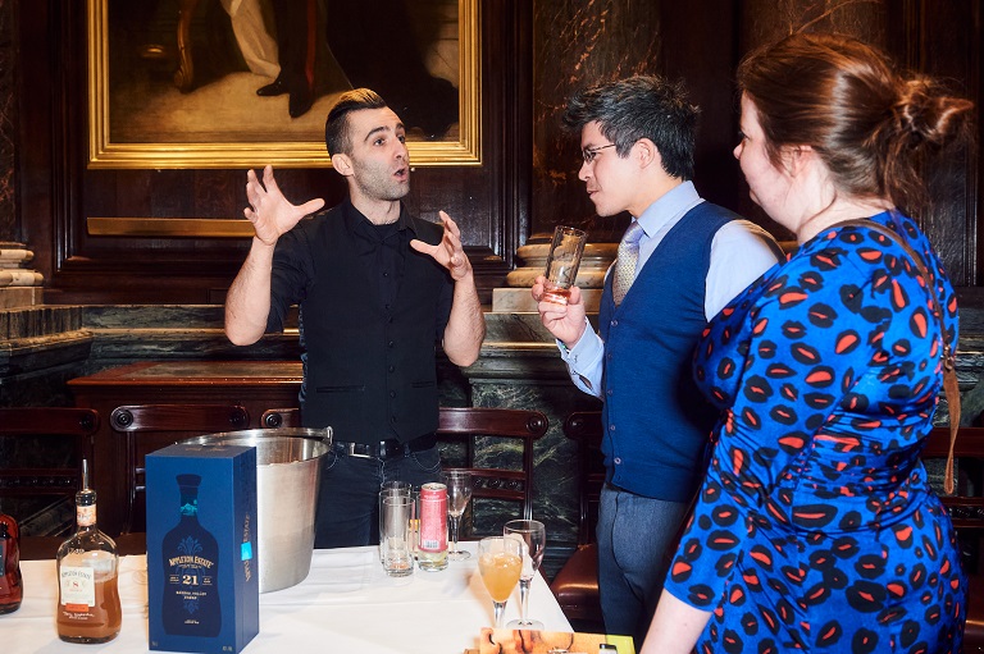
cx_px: 492
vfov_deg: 41.1
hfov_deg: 58.7
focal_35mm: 32
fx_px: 874
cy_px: 327
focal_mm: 32
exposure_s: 1/160
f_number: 4.5
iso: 1000
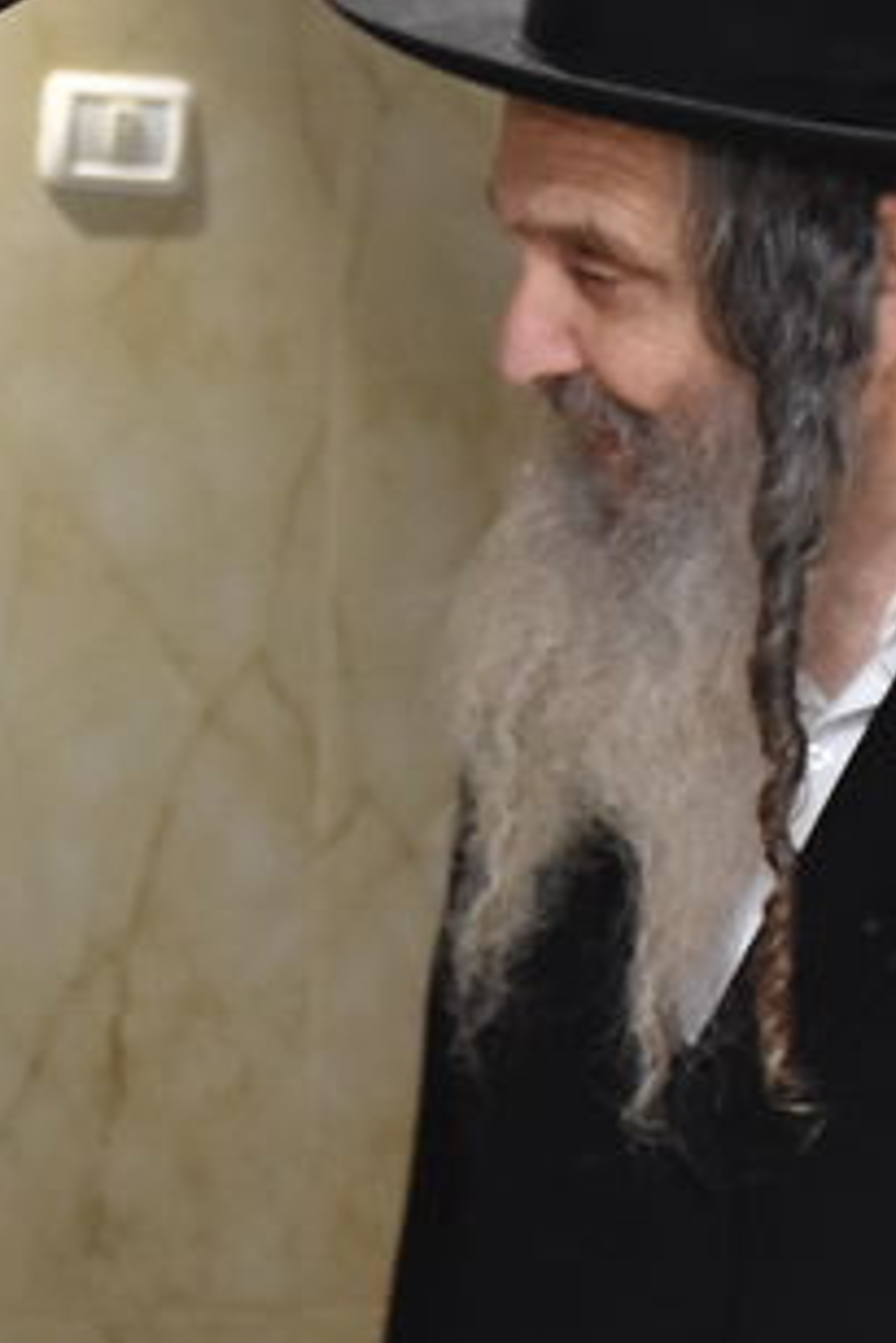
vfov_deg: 10.0
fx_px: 7644
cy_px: 538
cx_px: 179
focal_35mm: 205
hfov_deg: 6.7
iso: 1600
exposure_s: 1/100
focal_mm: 30
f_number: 5.6
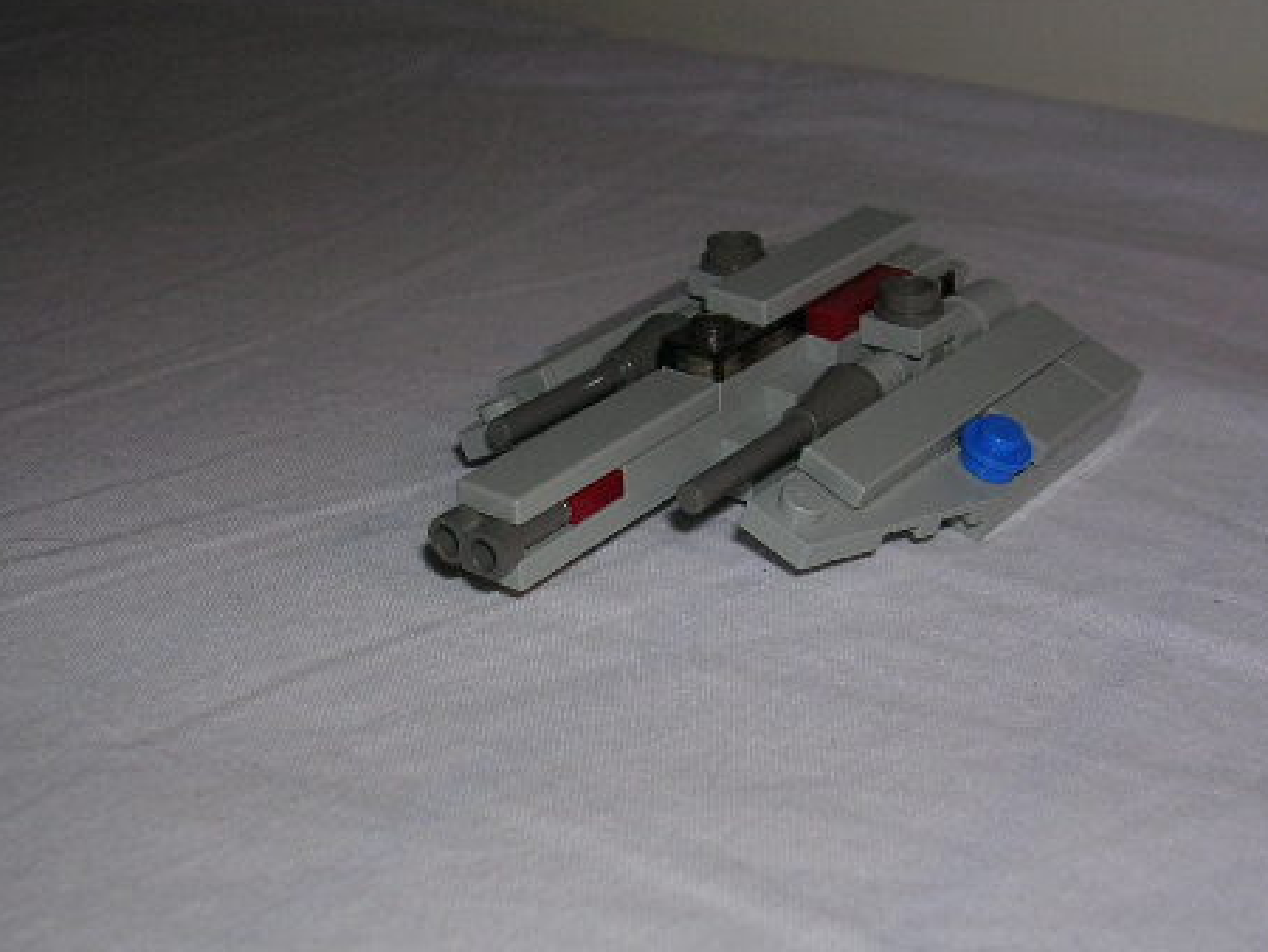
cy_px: 456
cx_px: 719
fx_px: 1979
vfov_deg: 27.1
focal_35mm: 54
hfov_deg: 35.5
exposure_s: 1/60.1
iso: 50
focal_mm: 5.8
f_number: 2.8
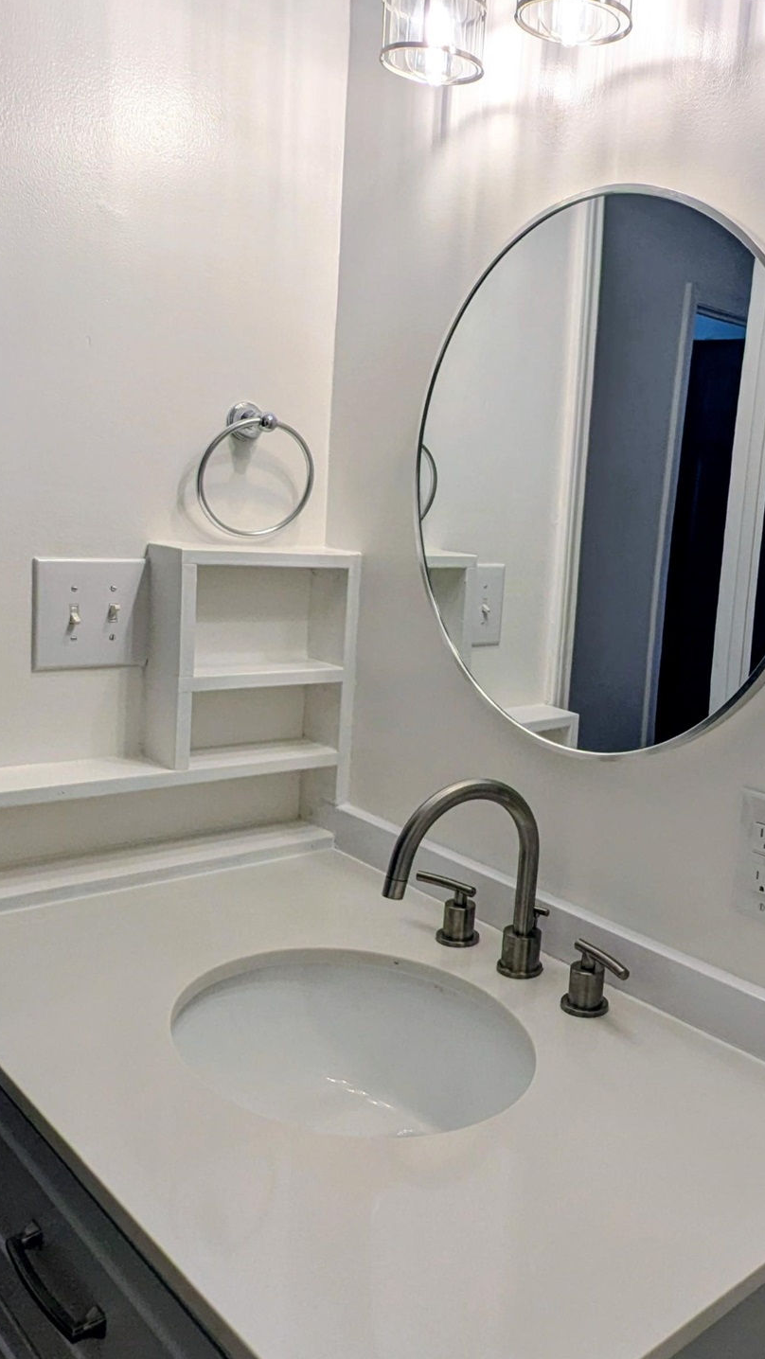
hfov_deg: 40.0
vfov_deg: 67.9
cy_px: 662
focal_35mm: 28
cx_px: 604
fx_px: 1009
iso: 41
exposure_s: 1/120
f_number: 2.2
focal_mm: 2.35
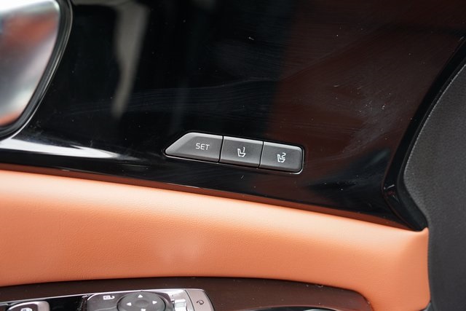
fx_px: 544
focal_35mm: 42
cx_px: 233
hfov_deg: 46.4
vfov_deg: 31.9
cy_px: 156
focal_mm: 42
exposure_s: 1/60
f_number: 4
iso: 500
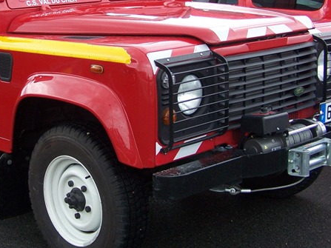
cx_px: 87
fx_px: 650
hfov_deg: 28.2
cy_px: 69
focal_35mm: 68
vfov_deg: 21.5
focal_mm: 6.3
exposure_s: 1/350
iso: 80
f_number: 2.8
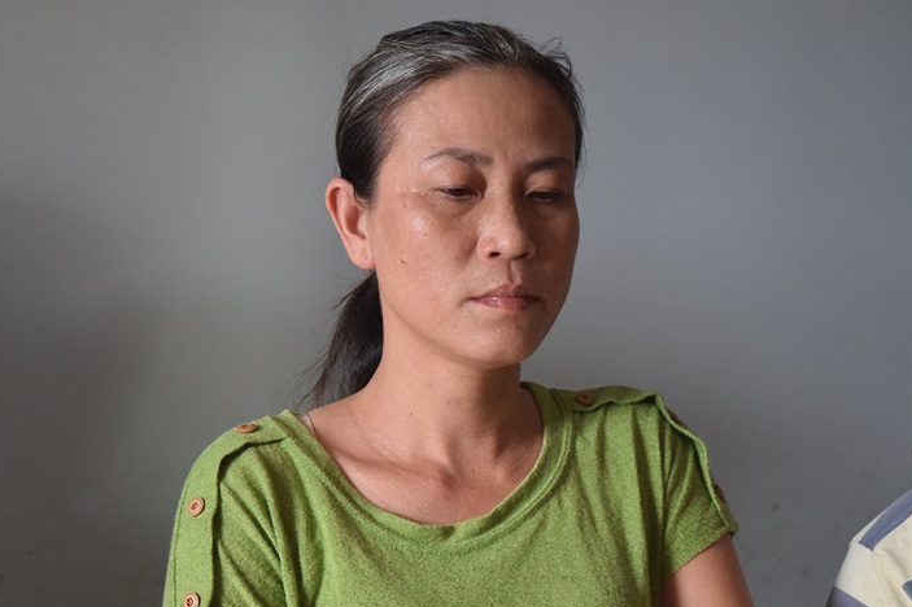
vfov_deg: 14.9
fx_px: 2318
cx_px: 458
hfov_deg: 22.3
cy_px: 316
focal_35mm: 92
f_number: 6.3
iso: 2000
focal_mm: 55
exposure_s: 1/160
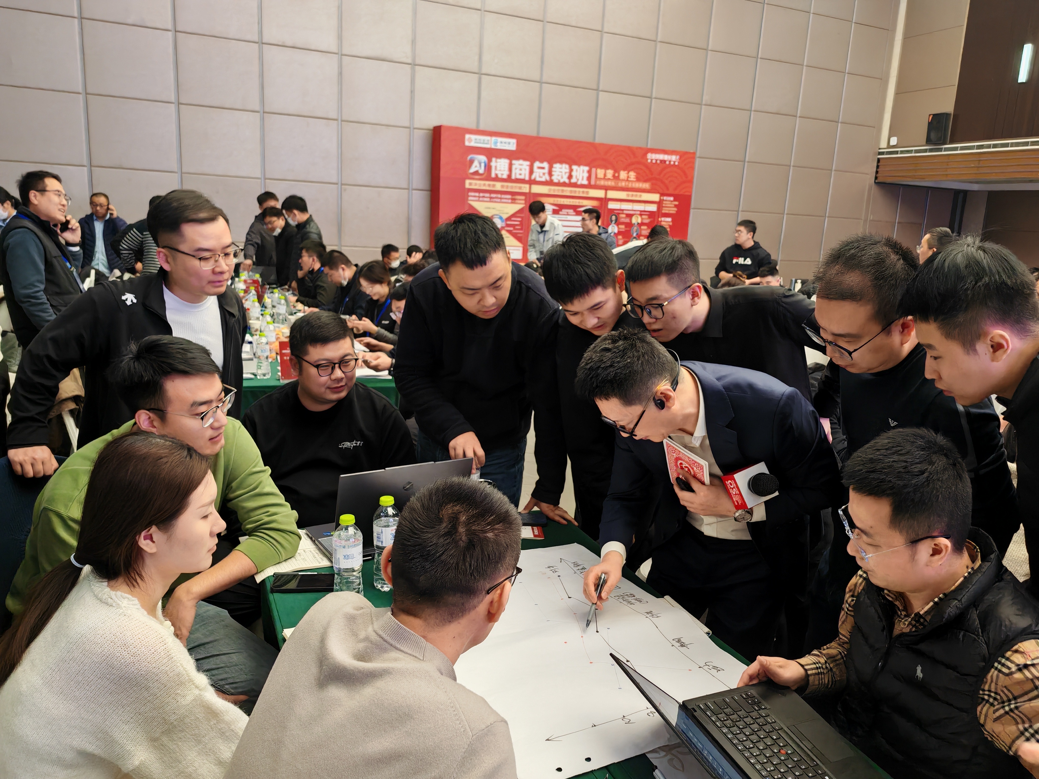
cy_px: 390
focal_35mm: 26
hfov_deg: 67.3
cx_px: 520
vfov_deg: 53.1
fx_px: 780
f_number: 1.6
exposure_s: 1/150
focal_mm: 5.4
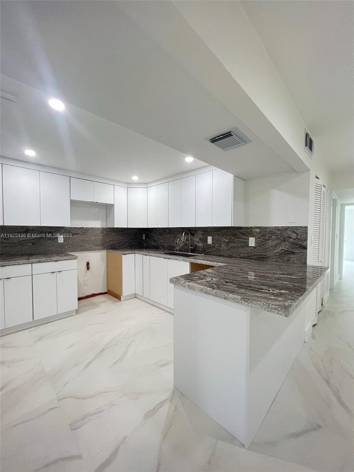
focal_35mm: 13
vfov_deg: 106.2
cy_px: 236
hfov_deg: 89.9
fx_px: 177
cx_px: 177
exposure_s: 1/60
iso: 200
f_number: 1.8
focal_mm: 1.57
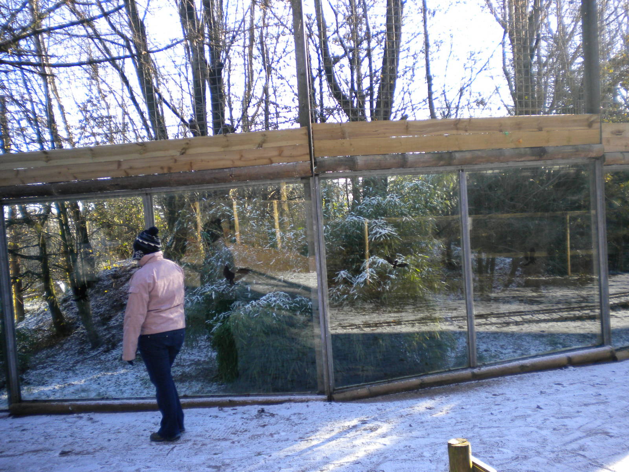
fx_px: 636
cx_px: 314
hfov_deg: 52.6
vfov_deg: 40.7
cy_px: 236
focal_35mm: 35
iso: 80
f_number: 3.1
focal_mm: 6.3
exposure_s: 1/124
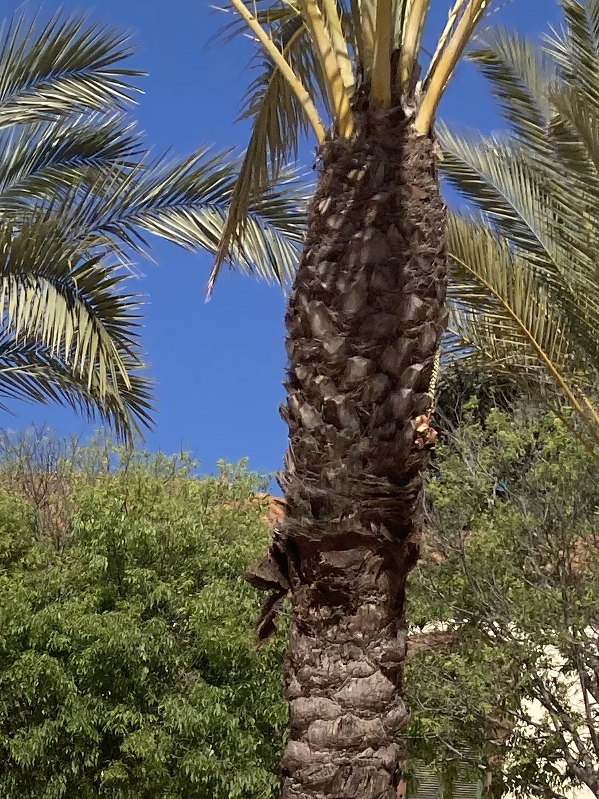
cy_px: 1301
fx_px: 2192
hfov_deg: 14.3
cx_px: -373
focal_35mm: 95
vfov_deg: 17.8
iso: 20
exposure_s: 1/4000
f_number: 1.8
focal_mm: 3.99
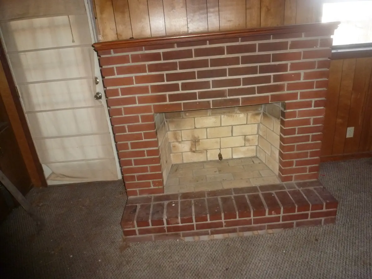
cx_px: 186
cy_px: 140
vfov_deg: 56.8
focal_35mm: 24
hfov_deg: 71.6
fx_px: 258
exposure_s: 1/60
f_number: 3.3
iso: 400
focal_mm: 4.3
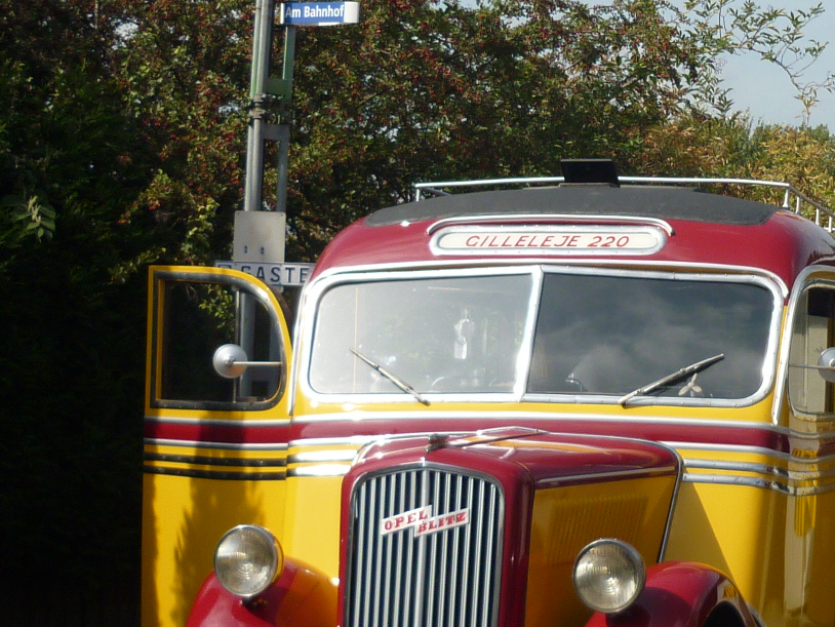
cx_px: 730
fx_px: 2003
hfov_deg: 23.0
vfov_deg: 17.8
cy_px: 261
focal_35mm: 83
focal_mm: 5.5
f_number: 8
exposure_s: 1/200
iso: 80
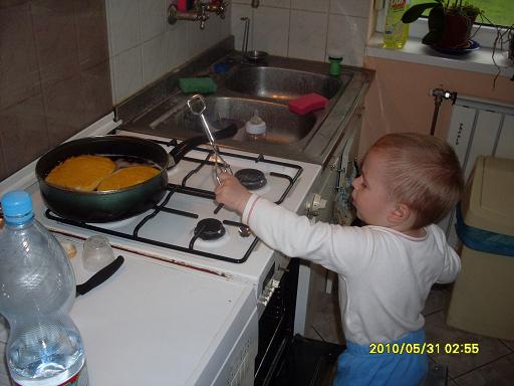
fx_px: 564
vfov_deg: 37.7
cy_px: 193
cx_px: 257
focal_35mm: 38
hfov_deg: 49.0
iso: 100
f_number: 2.8
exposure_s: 1/45
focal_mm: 6.3
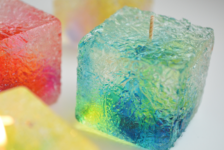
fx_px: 517
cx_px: 98
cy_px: 71
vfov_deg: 16.5
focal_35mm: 83
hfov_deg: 24.4
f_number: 5.3
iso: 1600
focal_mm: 46
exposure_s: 1/50
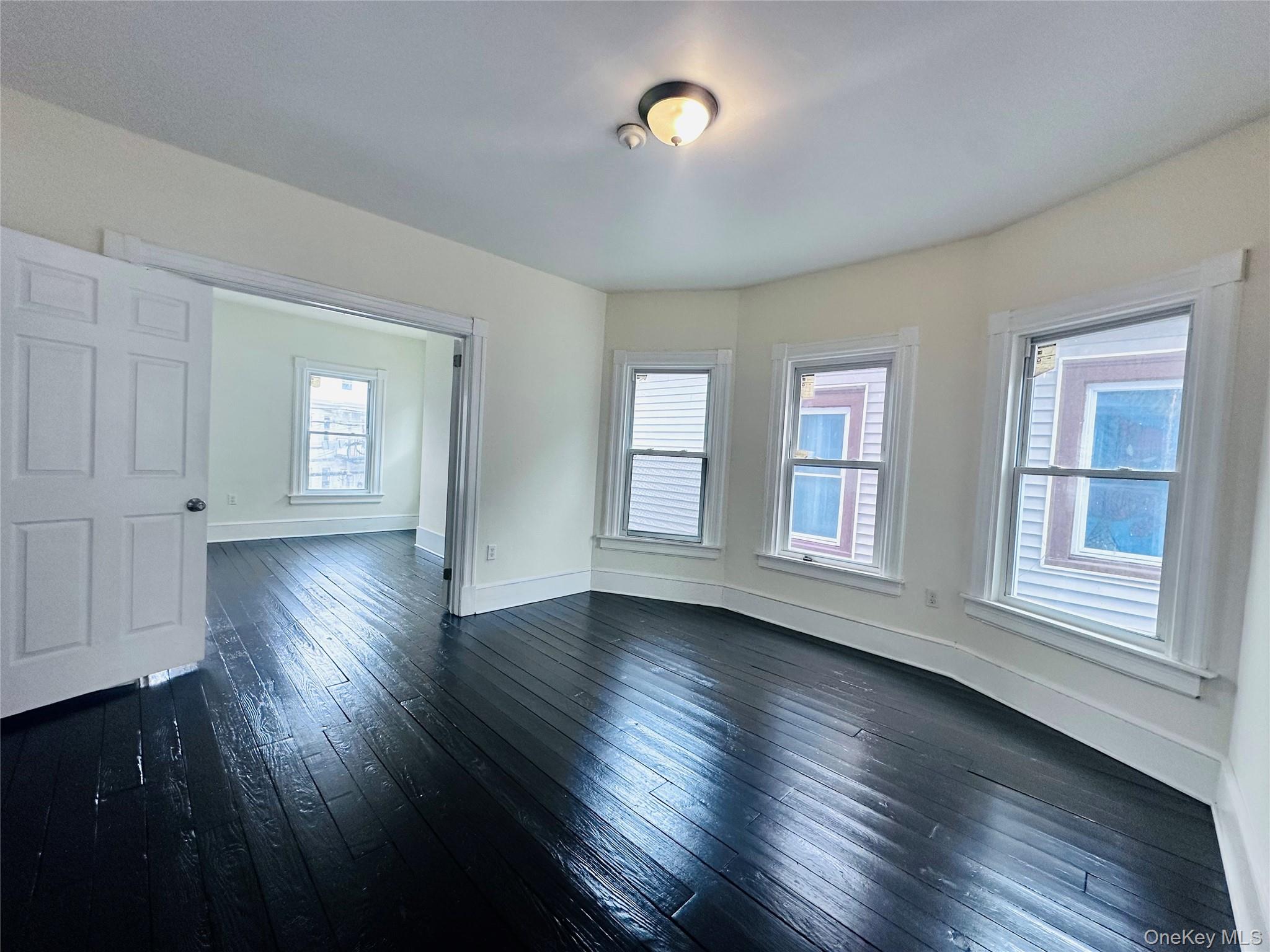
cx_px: 635
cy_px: 476
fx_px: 514
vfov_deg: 85.7
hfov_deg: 102.1
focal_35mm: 14
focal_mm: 2.22
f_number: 2.2
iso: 200
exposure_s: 1/120
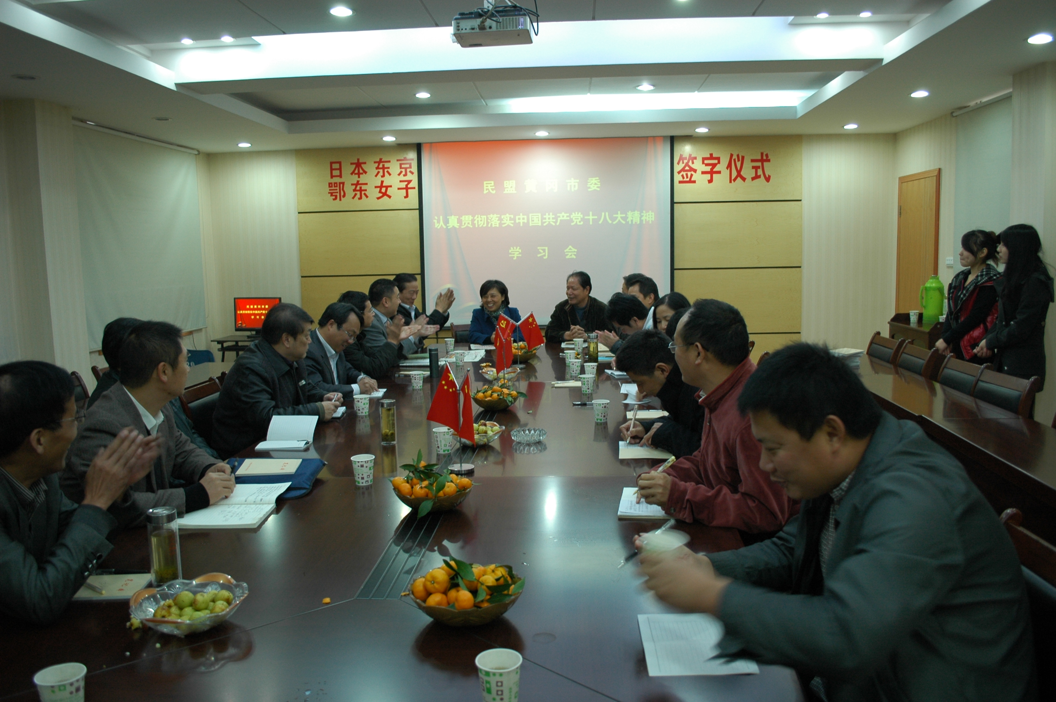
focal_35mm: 27
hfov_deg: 67.4
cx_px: 528
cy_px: 351
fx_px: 791
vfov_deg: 47.8
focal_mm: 18
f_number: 3.5
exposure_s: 1/20
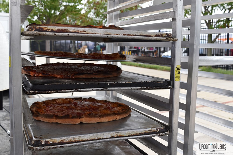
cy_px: 78
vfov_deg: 30.9
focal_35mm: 44
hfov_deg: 45.0
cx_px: 116
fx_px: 282
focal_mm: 29
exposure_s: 1/250
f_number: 8
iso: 400
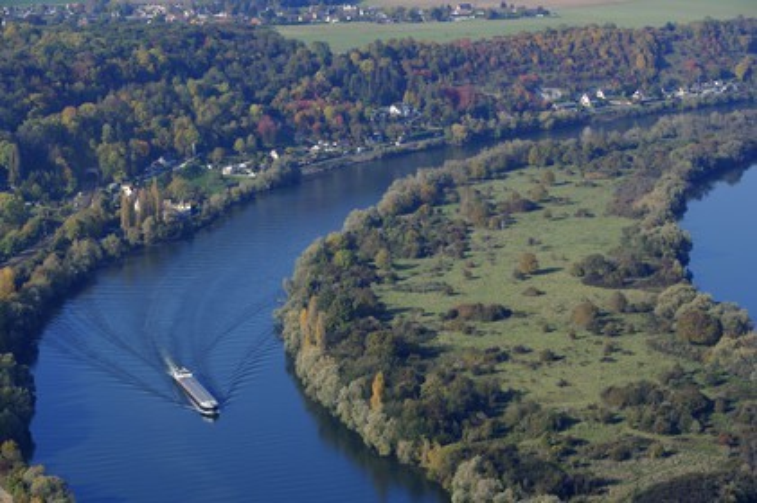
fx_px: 2437
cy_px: 252
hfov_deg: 17.7
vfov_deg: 11.8
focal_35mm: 116
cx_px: 378
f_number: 8
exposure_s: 1/800
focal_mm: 116
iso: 400
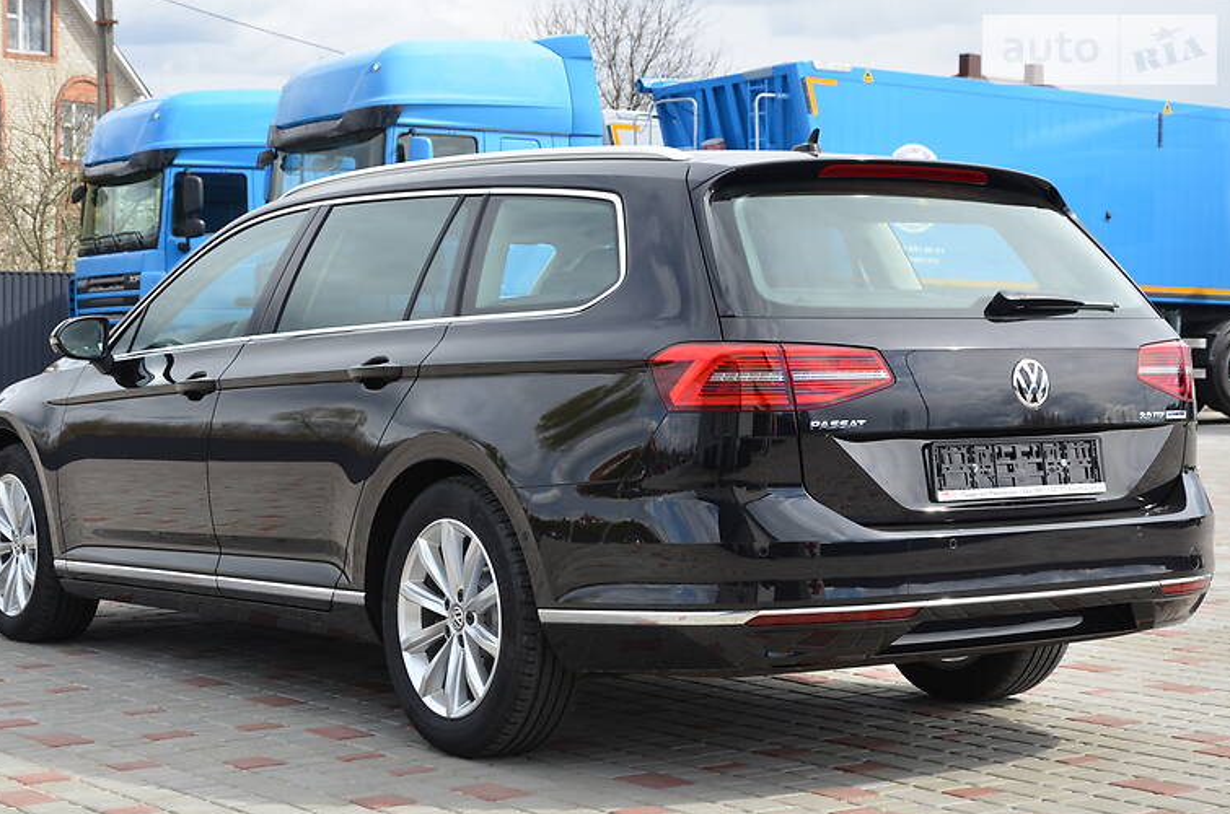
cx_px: 590
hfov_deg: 28.3
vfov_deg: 19.0
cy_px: 427
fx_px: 2439
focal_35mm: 72
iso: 200
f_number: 8
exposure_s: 1/250
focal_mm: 45
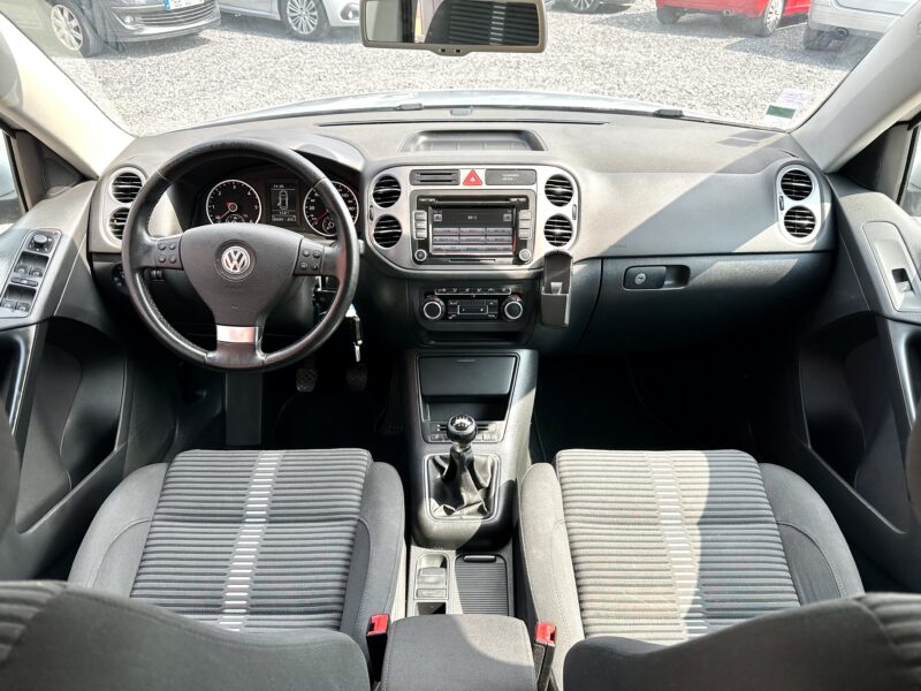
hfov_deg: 71.6
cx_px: 460
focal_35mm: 24
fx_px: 639
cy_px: 346
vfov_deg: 56.8
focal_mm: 6.86
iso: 80
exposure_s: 1/380
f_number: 1.78
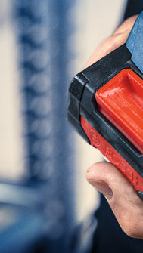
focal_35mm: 175
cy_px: 56
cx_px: 188
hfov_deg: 6.9
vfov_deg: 12.2
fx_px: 1177
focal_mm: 70
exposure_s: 1/160
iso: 800
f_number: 5
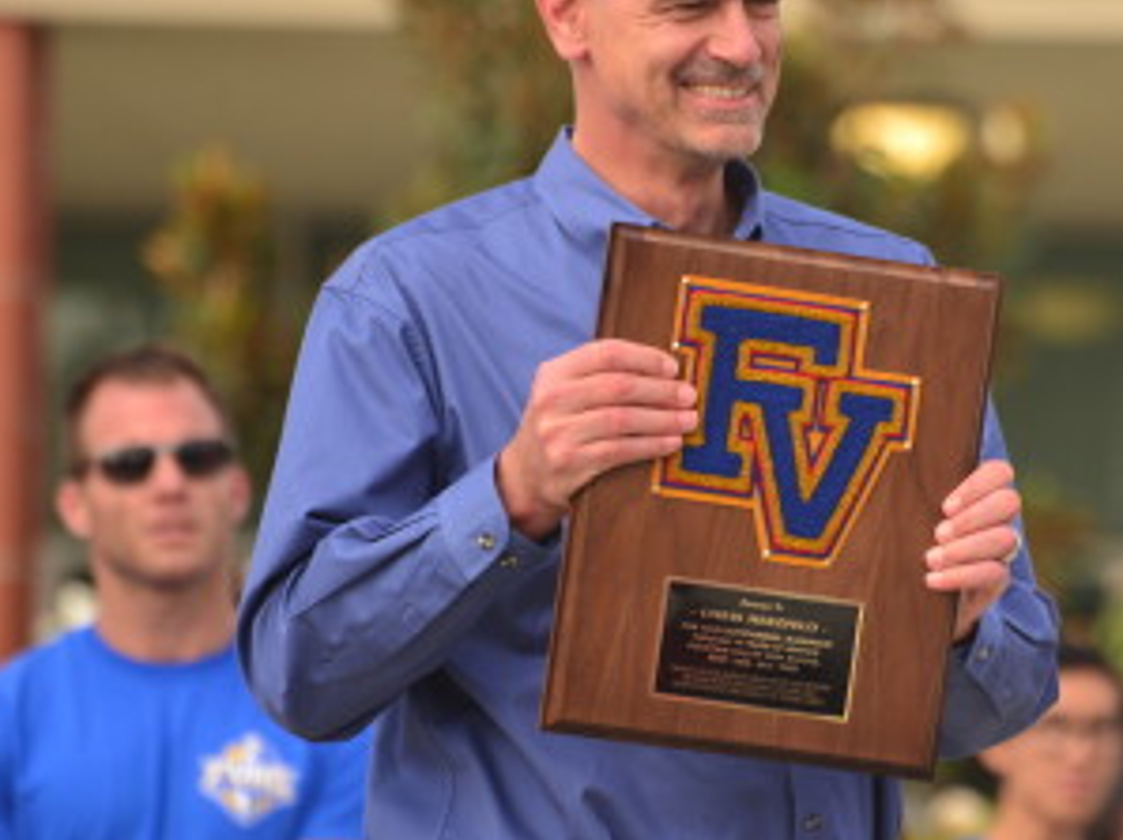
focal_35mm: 567
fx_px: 18380
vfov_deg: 2.6
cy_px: 433
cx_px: 933
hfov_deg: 3.5
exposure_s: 1/1000
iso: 500
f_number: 5.6
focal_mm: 300
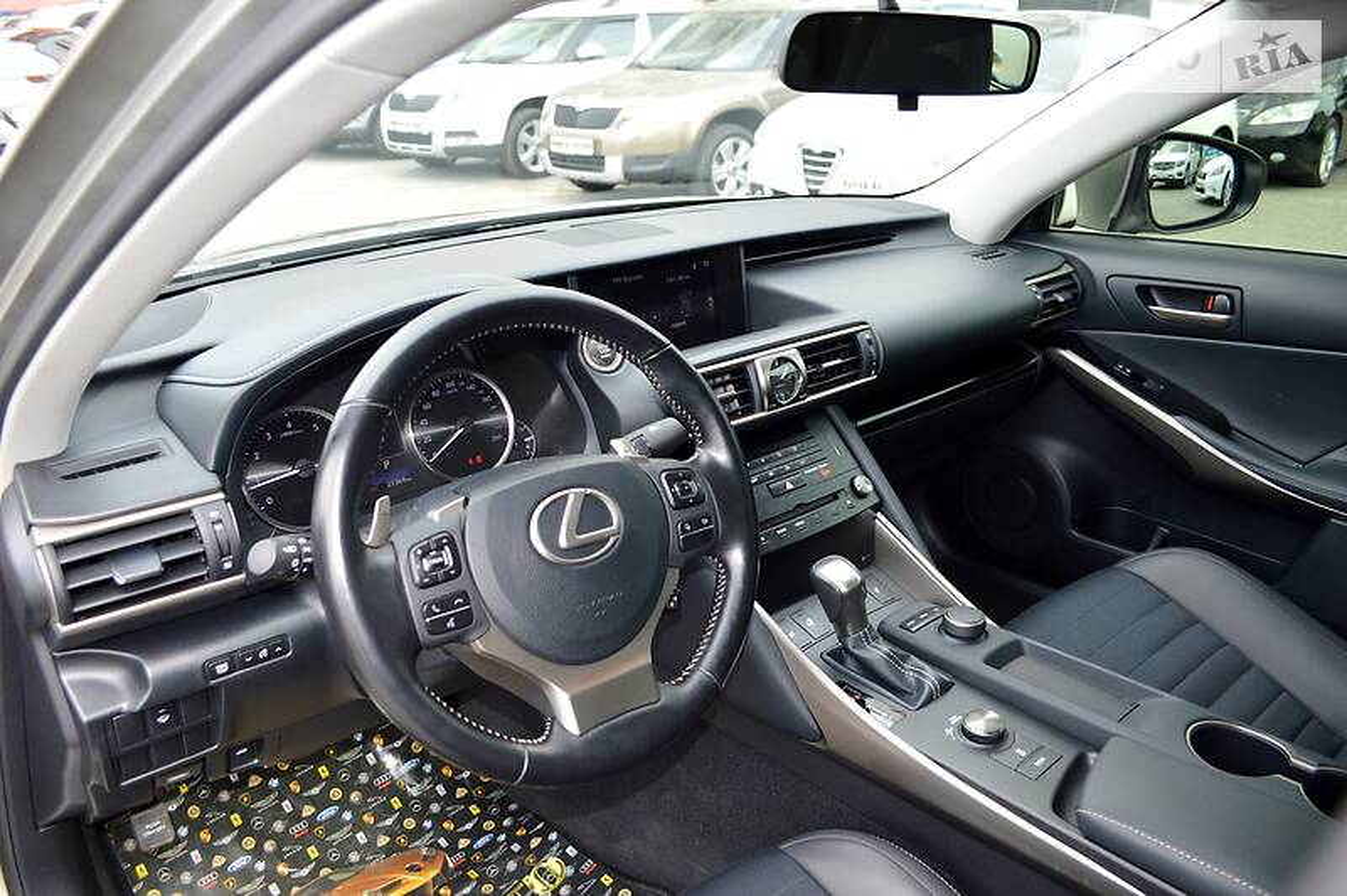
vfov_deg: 47.9
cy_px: 448
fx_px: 1009
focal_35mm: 27
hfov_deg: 67.4
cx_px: 674
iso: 160
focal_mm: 18
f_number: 4
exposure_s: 1/125
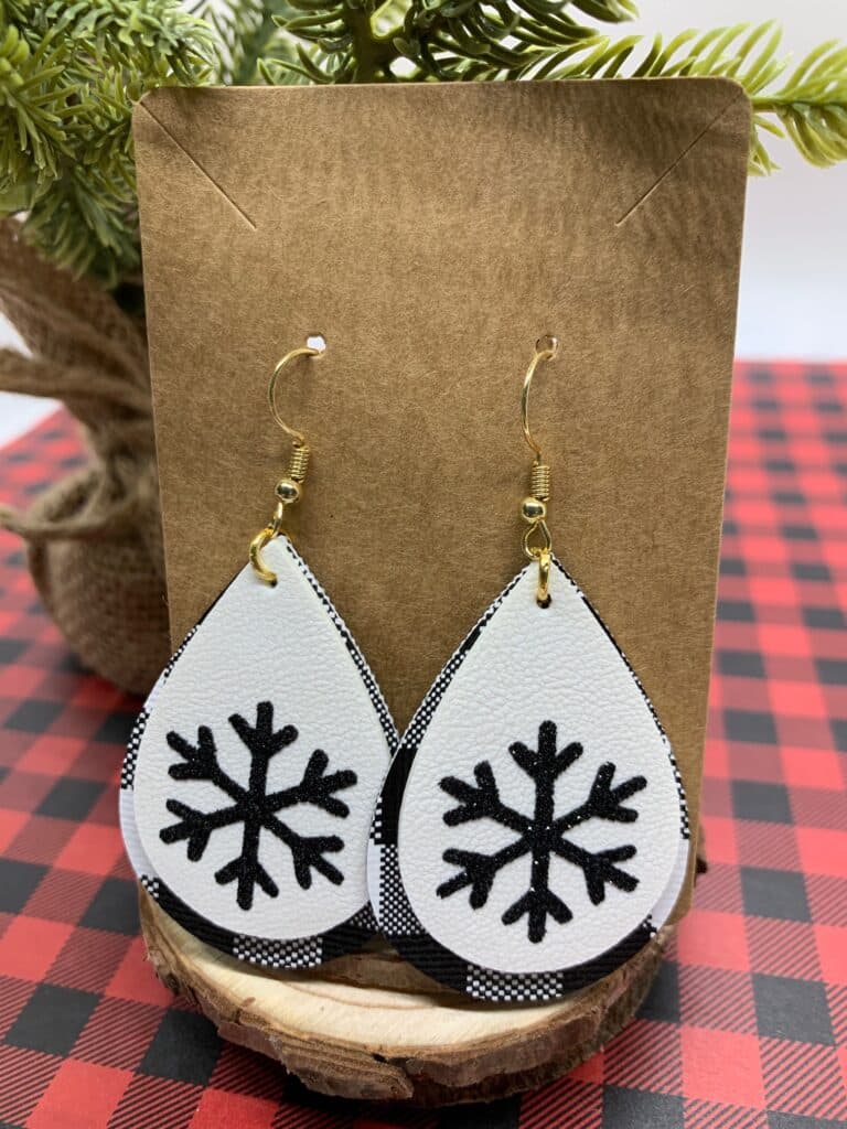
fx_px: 848
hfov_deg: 53.1
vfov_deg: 67.3
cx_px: 424
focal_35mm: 26
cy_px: 564
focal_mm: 4.25
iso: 100
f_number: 1.8
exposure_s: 1/116
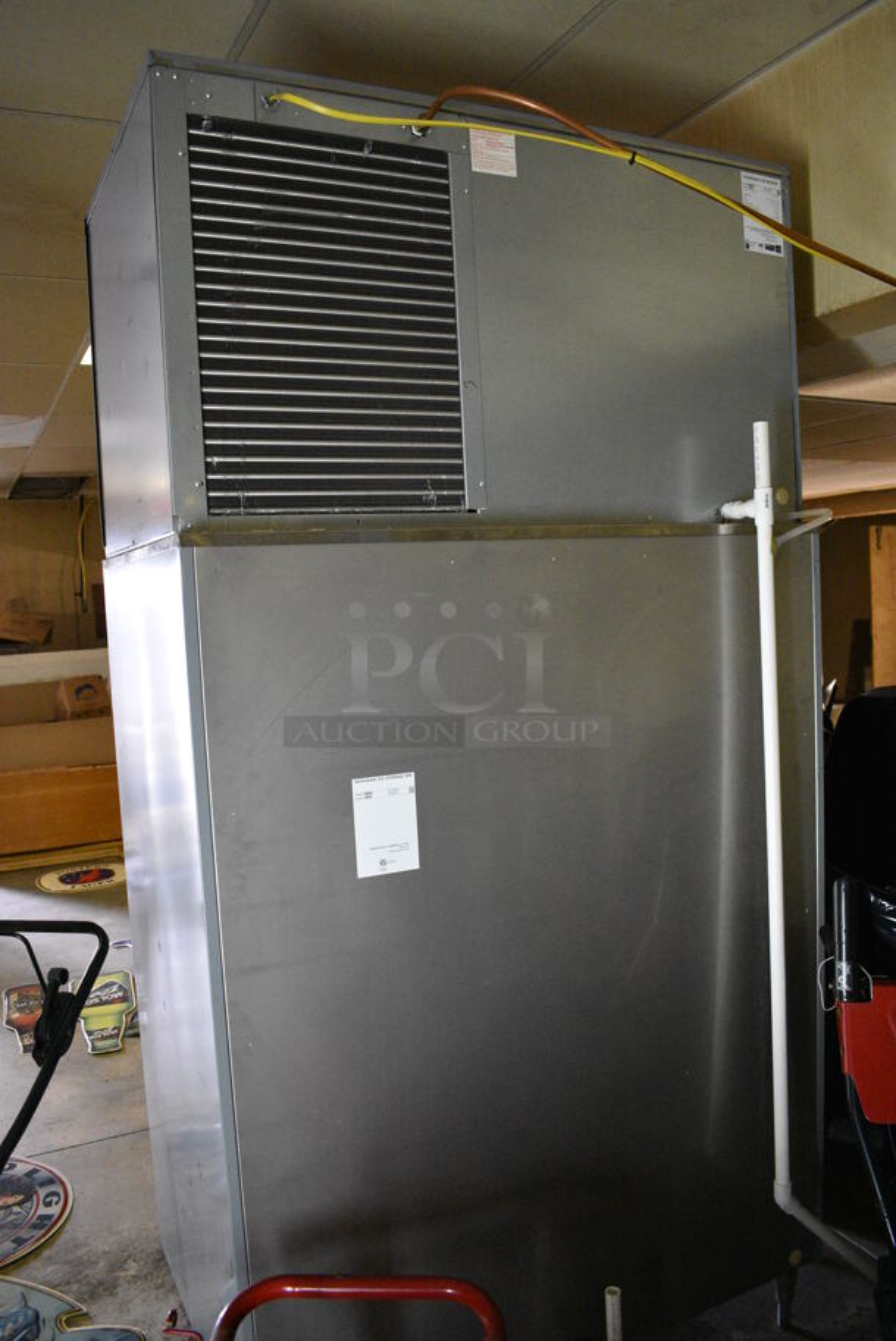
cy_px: 670
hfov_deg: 48.0
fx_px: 1006
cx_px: 448
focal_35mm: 27
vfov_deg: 67.3
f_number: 3.5
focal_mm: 18
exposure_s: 1/125
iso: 4000
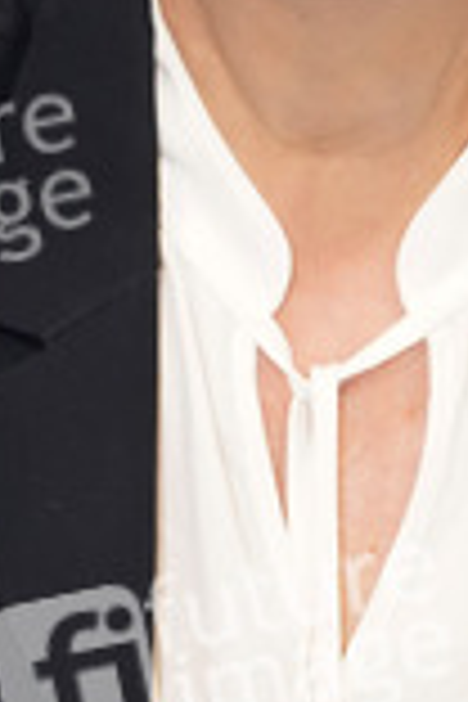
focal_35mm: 118
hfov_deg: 11.6
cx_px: 351
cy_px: -22
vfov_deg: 16.9
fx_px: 2301
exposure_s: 1/125
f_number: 5.6
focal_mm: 46
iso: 2000
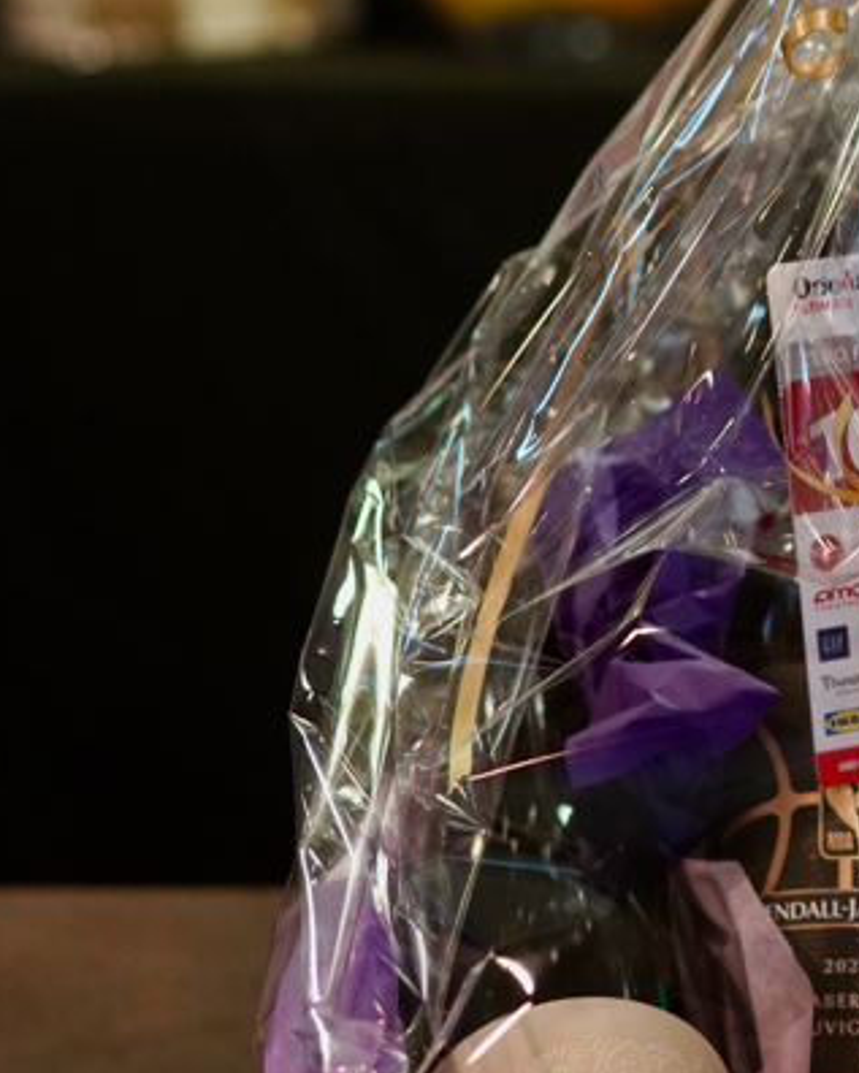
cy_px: 369
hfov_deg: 13.4
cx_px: 1032
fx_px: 3558
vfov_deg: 17.1
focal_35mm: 112
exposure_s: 1/160
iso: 1600
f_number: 2
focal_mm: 35
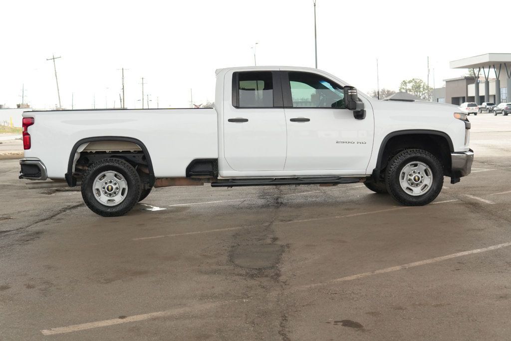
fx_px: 639
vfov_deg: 29.8
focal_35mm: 45
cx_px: 256
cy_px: 170
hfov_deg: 43.6
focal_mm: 30
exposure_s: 1/160
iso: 640
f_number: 4
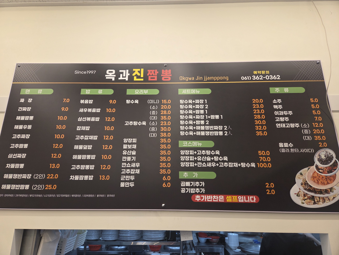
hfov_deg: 73.9
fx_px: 225
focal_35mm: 23
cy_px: 128
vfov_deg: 58.9
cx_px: 170
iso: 100
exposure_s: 1/120
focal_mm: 5.4
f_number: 1.8
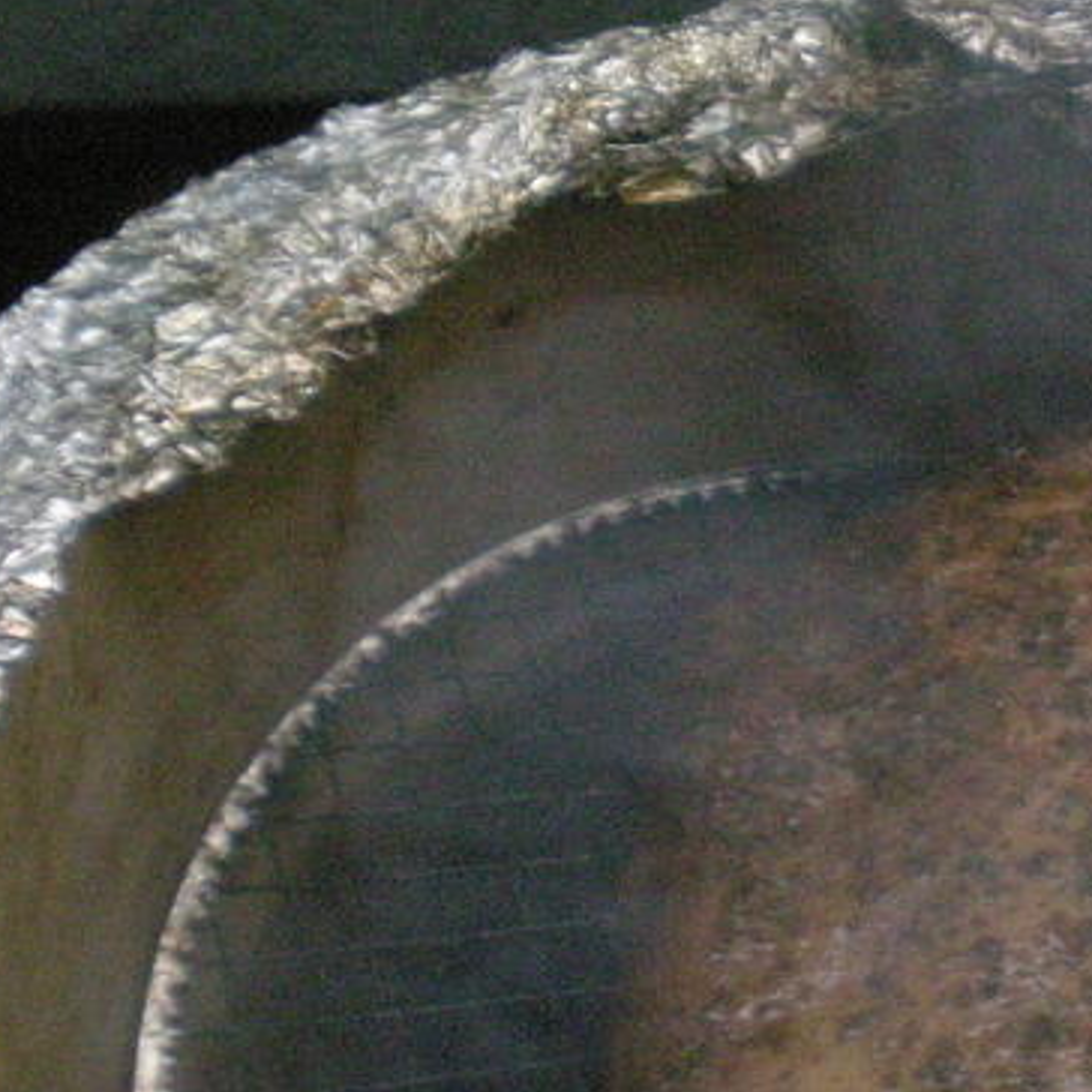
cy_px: 836
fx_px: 2962
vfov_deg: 20.7
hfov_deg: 20.4
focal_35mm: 83
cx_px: 1023
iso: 775
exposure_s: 1/116
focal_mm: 6.3
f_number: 3.1
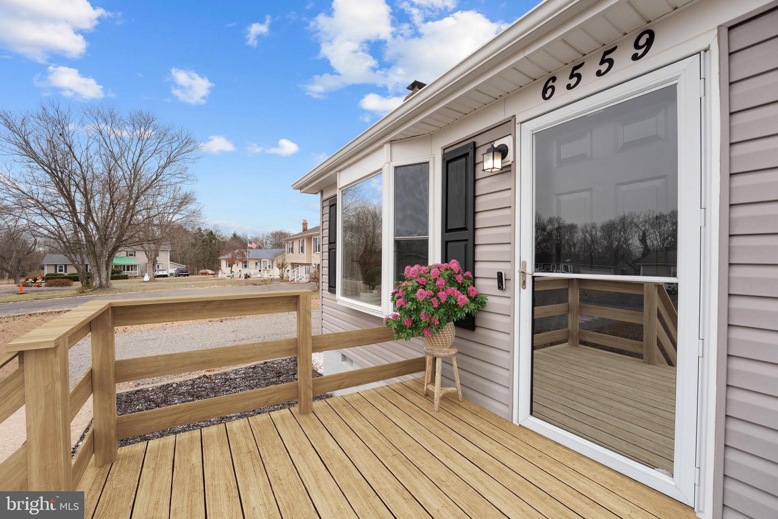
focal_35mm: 14
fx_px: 303
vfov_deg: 81.2
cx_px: 389
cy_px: 260
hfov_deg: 104.3
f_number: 9
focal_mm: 14
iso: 250
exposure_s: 1/160
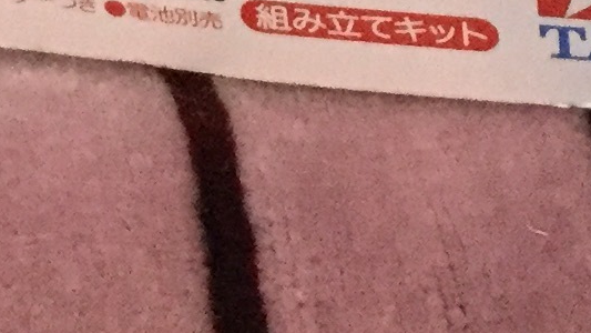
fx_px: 3244
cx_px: 206
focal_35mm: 207
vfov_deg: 5.4
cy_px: -835
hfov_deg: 10.4
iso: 200
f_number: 2.4
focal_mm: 3.3
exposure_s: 1/15
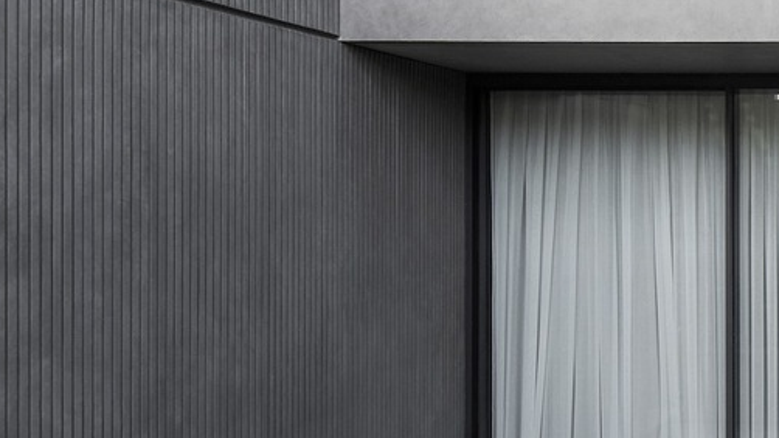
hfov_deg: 25.9
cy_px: -224
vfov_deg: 15.6
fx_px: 1466
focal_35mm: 71
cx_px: 988
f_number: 8
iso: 500
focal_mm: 17
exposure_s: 1/100
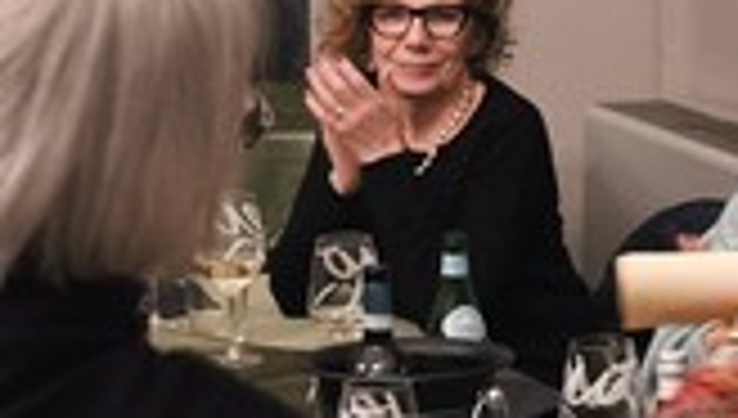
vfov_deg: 6.3
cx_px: 612
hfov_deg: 11.0
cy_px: 189
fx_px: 3823
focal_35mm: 195
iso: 1000
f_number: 1.65
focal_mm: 6.18
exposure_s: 1/33.3
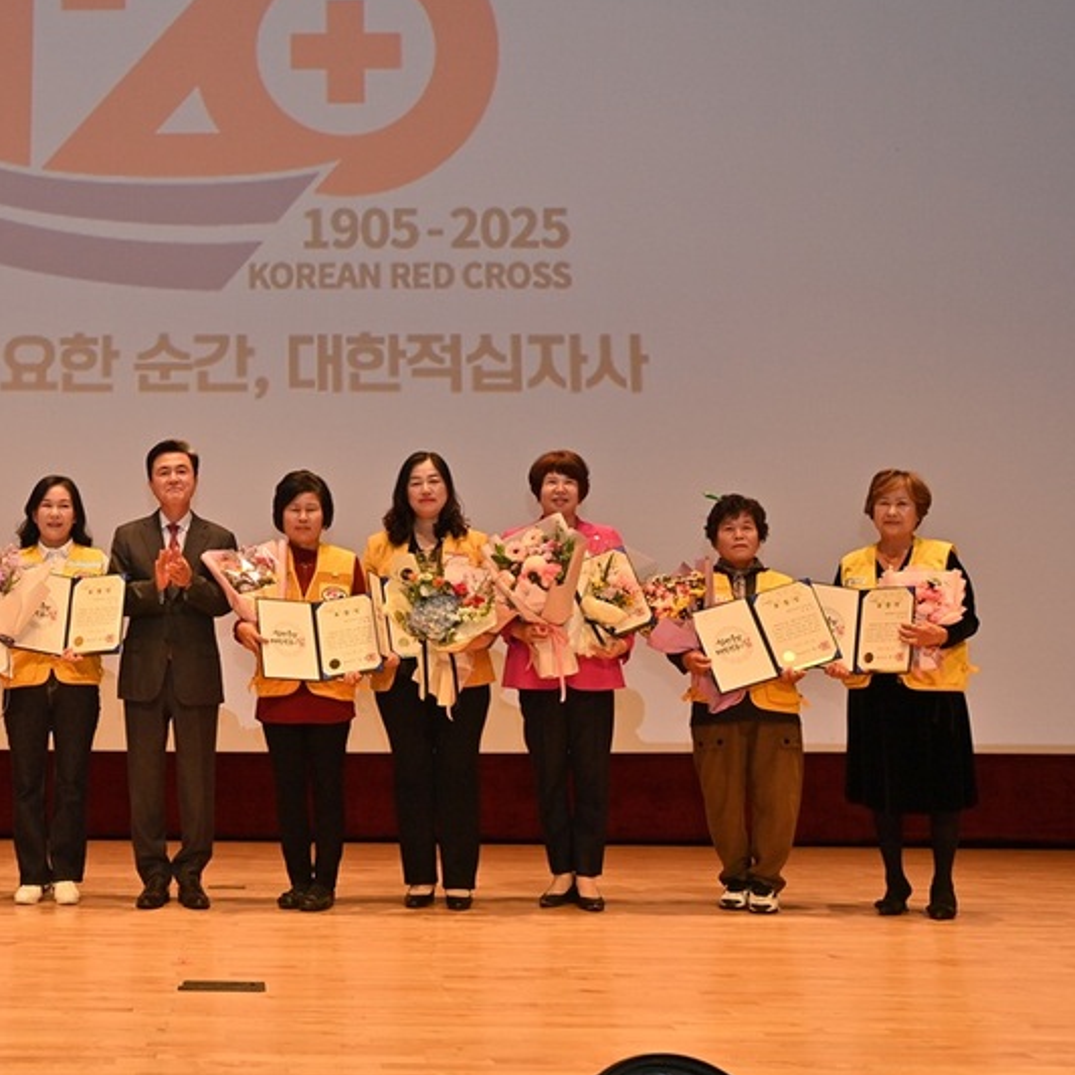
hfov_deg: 35.3
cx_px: 178
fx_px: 1616
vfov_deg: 36.8
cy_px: 519
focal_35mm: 46
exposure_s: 1/250
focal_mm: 32
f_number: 9
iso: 800
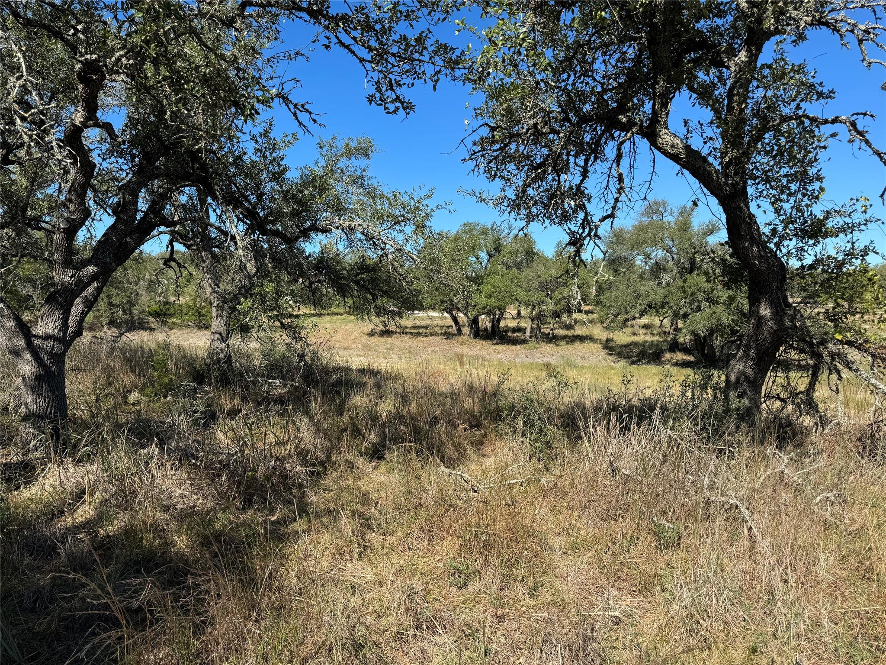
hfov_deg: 71.6
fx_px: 614
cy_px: 332
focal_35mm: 24
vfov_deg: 56.8
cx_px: 443
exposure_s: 1/3096
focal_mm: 6.86
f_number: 1.78
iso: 80
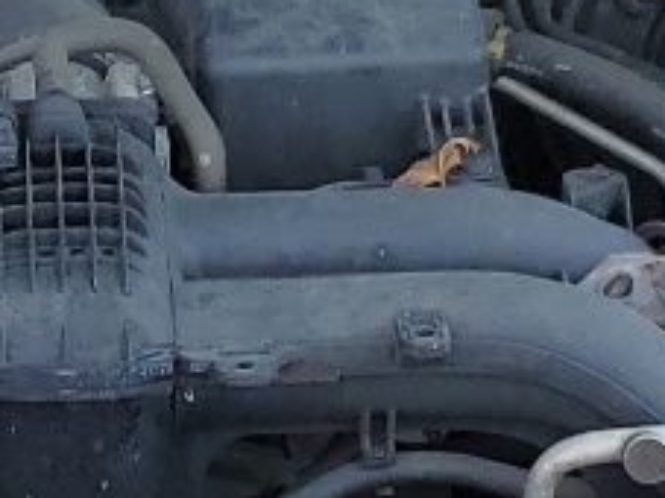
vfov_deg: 8.1
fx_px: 3514
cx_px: 141
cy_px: 457
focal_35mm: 183
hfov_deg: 10.8
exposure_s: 1/769
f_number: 1.5
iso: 50
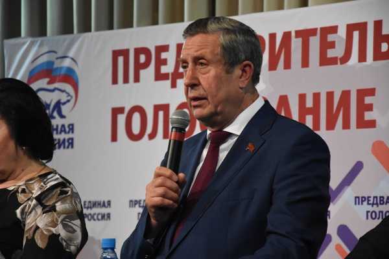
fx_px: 1702
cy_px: 130
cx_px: 194
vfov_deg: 8.7
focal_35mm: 158
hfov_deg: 13.0
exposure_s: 1/250
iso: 4000
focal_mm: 105
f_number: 6.3
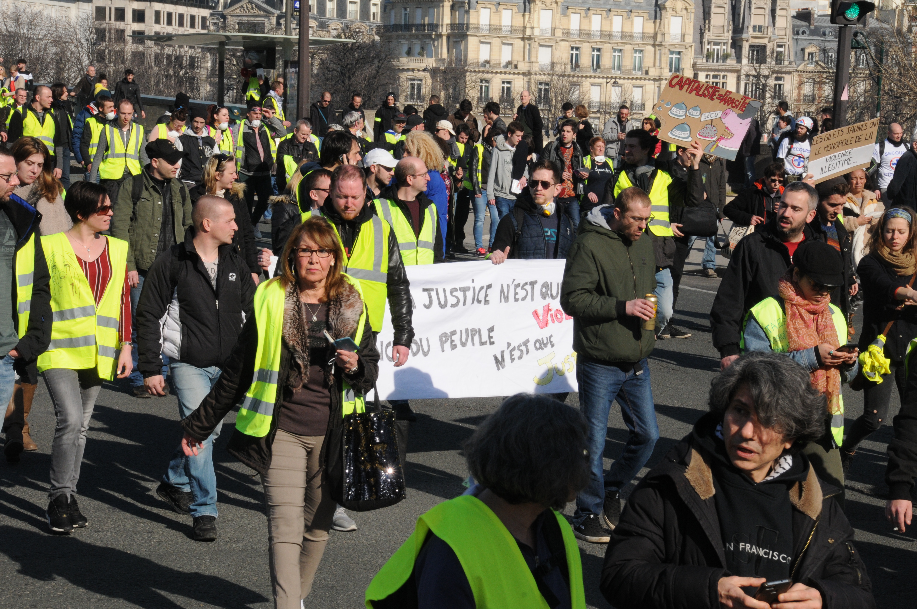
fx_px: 2671
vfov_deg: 13.0
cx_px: 458
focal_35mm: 105
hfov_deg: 19.5
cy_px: 304
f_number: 20
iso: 500
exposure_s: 1/320
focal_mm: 70
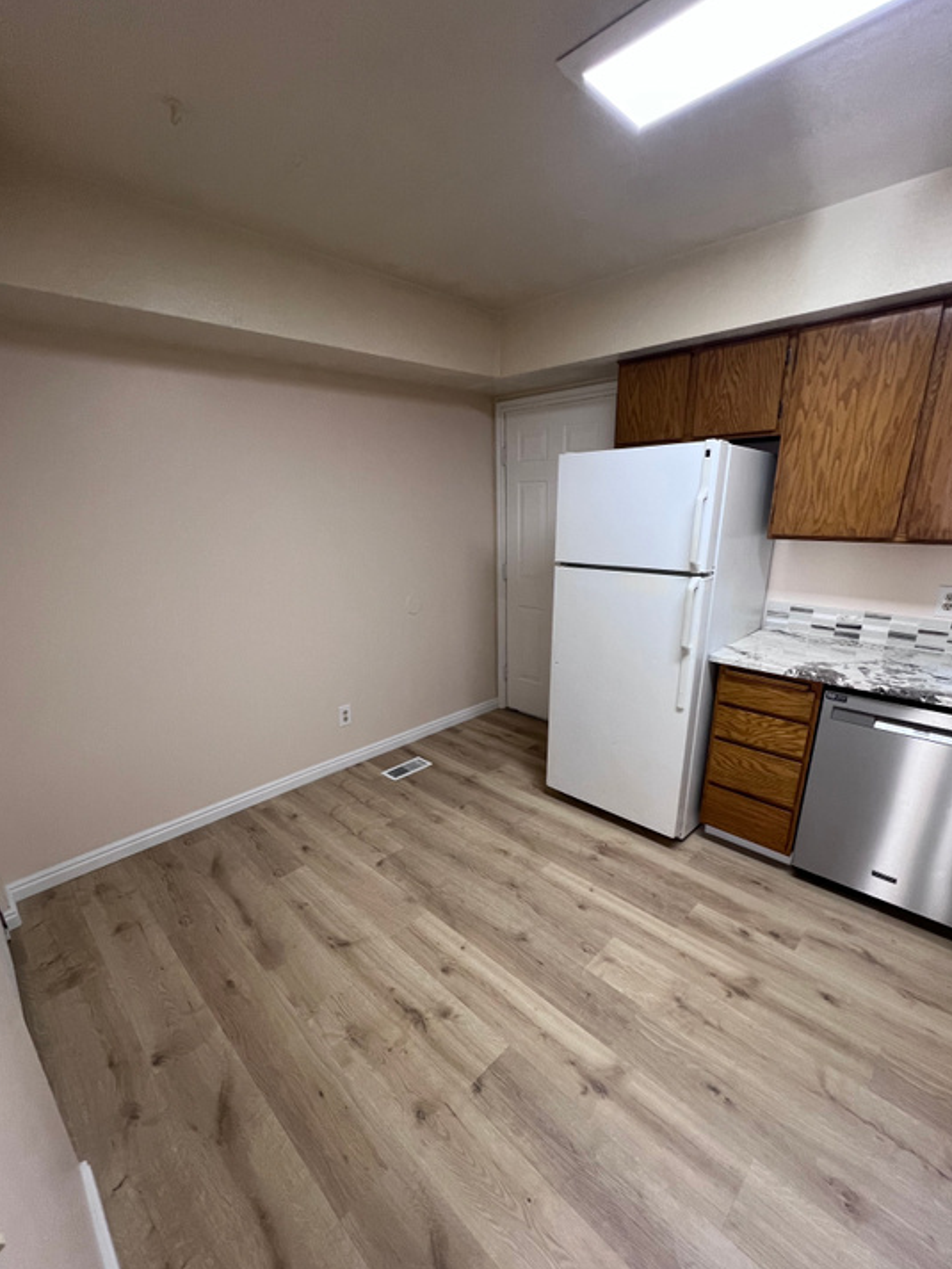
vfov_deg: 101.9
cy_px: 678
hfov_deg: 85.7
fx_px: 513
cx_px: 477
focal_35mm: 14
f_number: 1.8
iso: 200
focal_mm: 1.57
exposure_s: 1/120
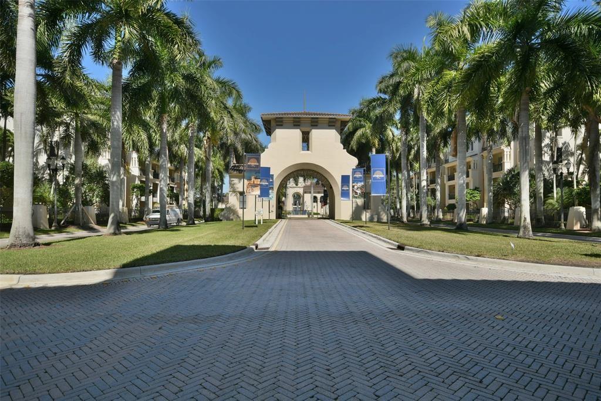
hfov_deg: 81.2
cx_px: 300
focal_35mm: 21
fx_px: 350
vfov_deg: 59.5
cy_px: 200
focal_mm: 14
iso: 100
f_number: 9
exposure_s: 1/320
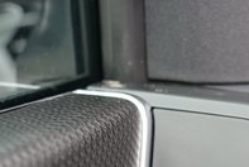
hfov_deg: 16.8
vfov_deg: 11.1
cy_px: 240
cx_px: 221
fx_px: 831
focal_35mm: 120
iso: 200
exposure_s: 1/60
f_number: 4
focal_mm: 37
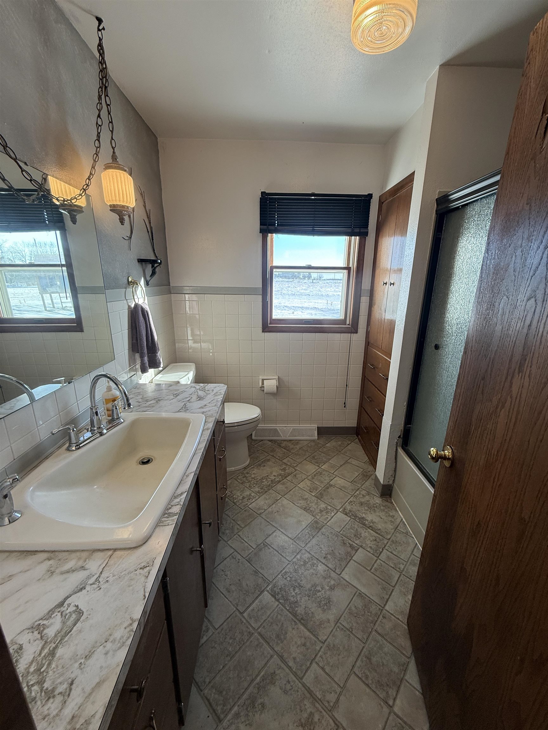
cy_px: 365
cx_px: 274
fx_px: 296
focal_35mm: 14
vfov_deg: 102.1
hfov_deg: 85.7
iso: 80
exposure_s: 1/120
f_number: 2.2
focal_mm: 2.22
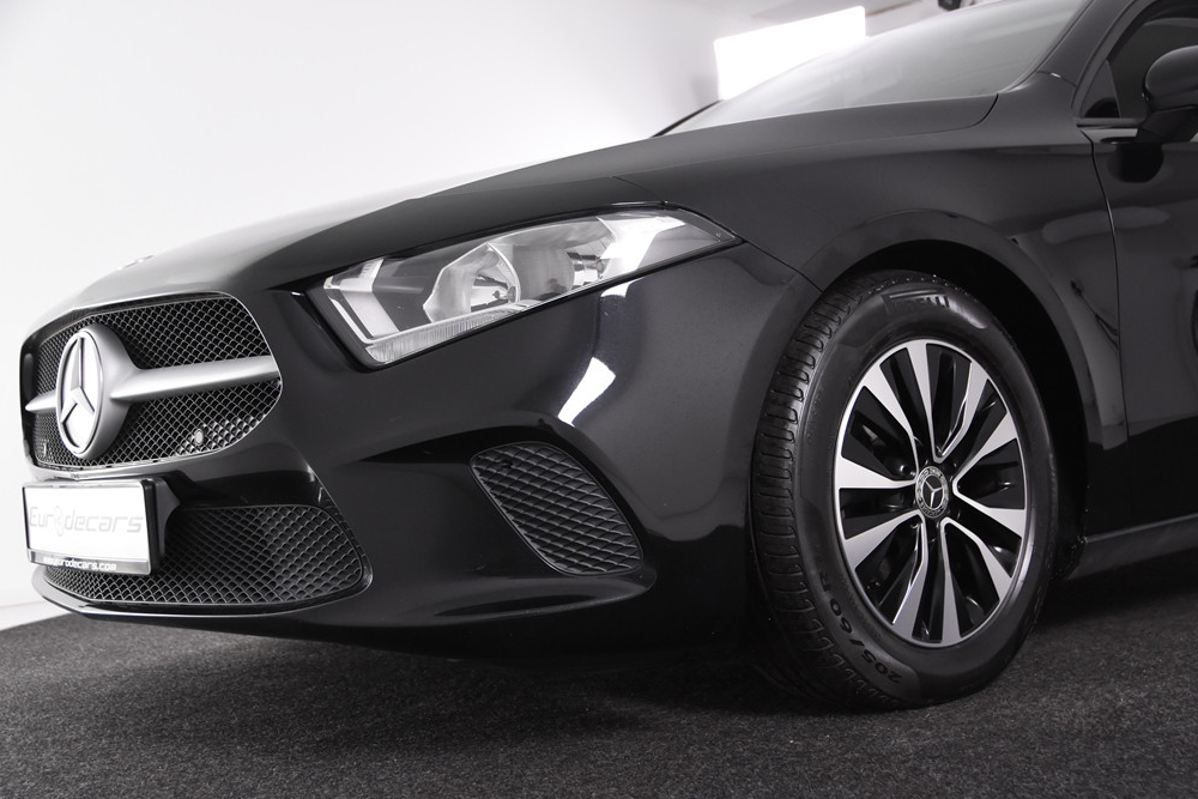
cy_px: 407
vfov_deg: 31.2
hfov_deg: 45.4
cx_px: 587
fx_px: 1431
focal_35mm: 43
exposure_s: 1/80
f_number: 4
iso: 1600
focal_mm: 28
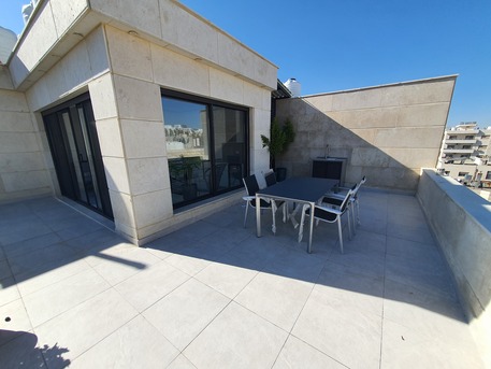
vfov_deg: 89.9
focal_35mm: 13
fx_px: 184
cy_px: 184
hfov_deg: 106.2
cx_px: 246
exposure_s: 1/890
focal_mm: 1.8
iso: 50
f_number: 2.2
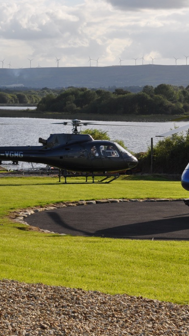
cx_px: 137
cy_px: 163
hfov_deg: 9.8
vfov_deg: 17.3
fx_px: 1105
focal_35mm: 124
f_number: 14
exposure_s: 1/200
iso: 200
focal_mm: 50
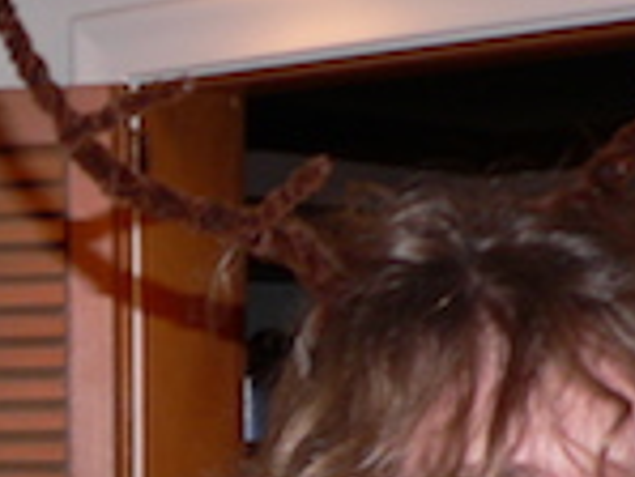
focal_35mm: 145
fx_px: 2662
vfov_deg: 9.7
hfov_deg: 12.8
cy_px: 848
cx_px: -345
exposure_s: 1/60
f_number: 2.8
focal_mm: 6
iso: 80
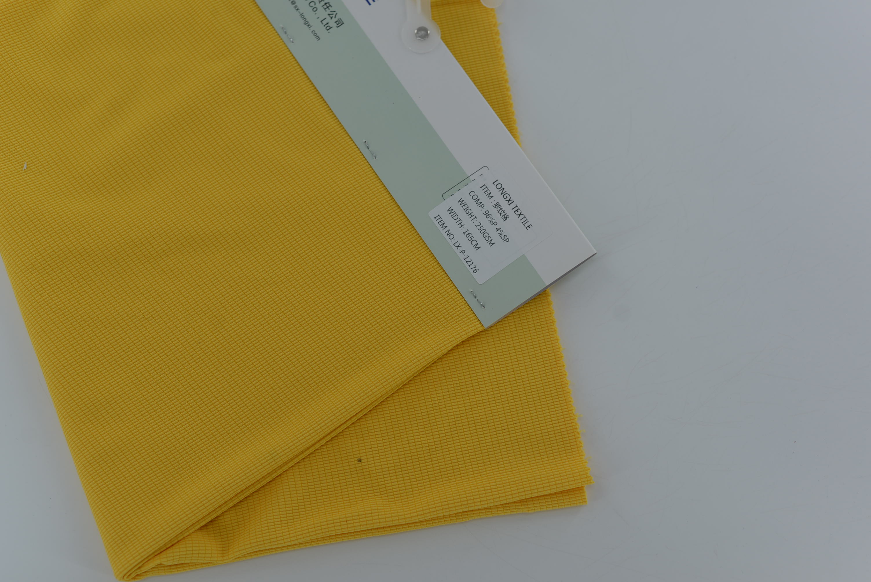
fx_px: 1210
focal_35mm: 50
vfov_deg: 27.0
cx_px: 436
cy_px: 291
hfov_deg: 39.6
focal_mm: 50
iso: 100
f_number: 3.5
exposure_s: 1/400
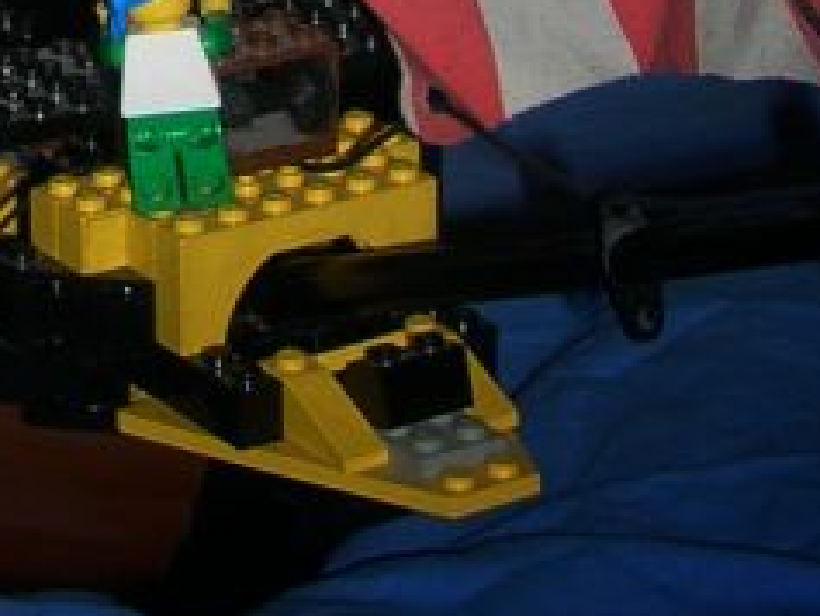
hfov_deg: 11.4
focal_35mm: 169
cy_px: -699
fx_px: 4005
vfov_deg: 8.3
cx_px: -221
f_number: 2.8
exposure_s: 1/60.1
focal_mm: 5.8
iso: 50
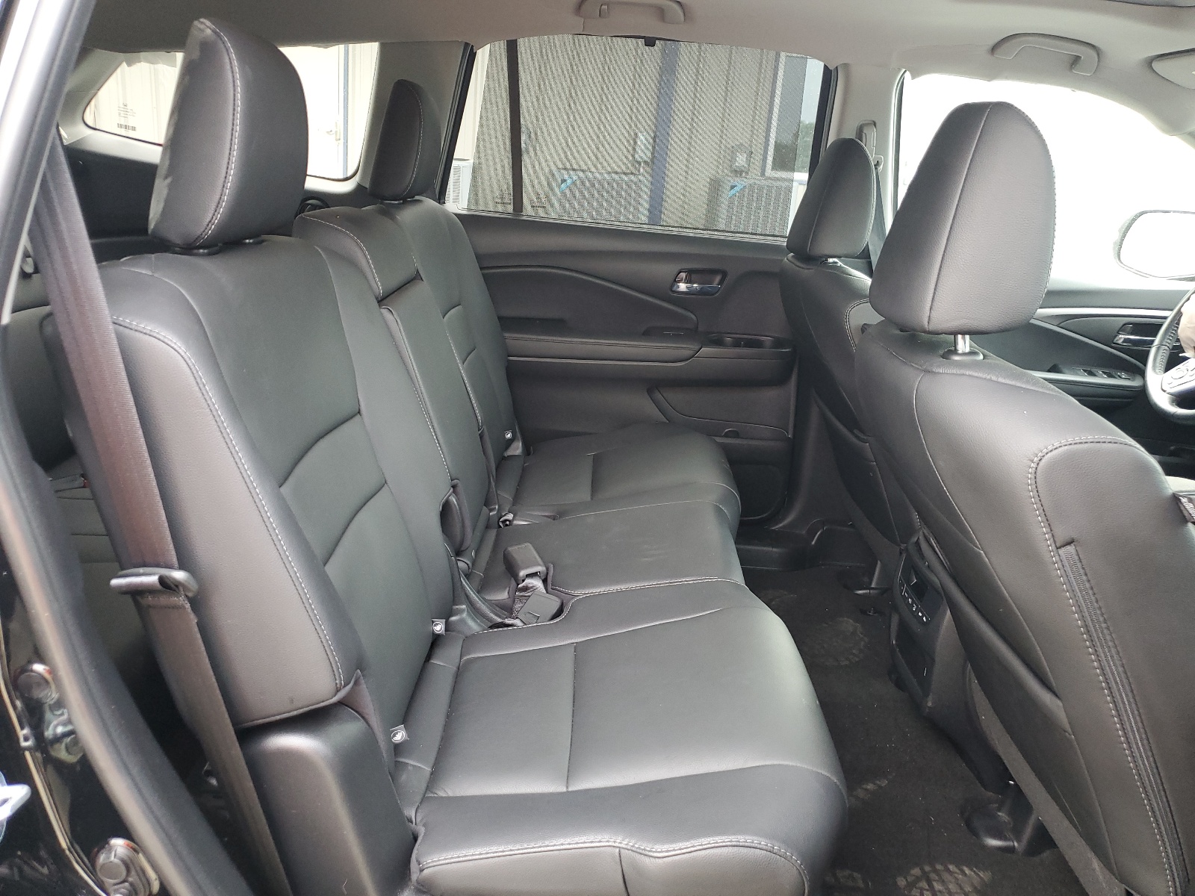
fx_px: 898
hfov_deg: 67.3
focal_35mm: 26
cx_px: 598
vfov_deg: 53.1
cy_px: 448
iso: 119
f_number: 1.5
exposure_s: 1/60.2
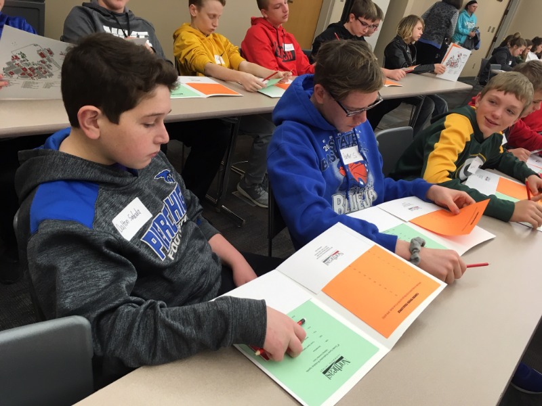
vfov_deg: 48.2
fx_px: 454
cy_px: 203
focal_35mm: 29
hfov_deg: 61.7
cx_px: 271
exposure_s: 1/30
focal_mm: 4.15
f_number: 2.2
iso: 32
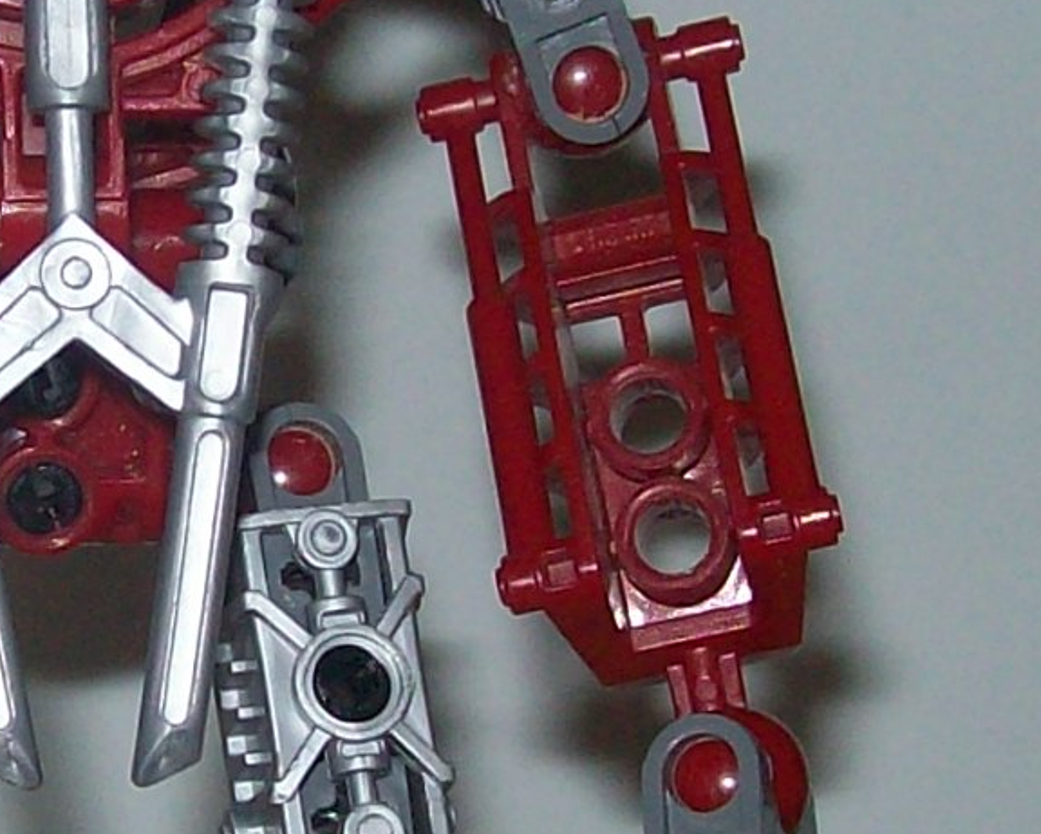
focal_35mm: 158
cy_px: 488
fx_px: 4869
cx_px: 2
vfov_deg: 9.8
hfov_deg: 12.1
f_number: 2.7
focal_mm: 6
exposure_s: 1/64
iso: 80
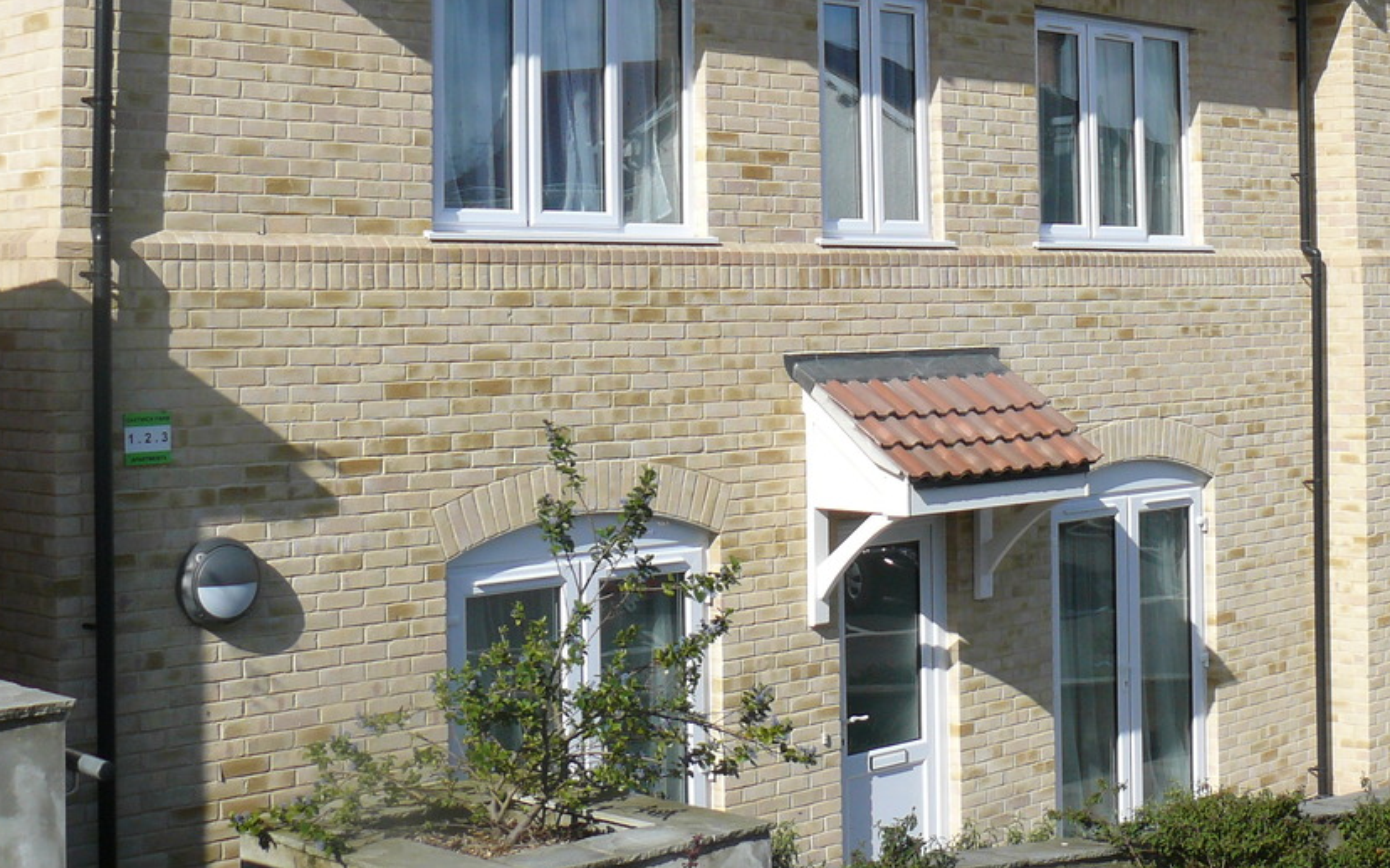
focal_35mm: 59
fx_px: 2234
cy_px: 161
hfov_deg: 34.2
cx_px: 947
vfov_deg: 21.7
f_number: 3.6
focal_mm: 6
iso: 100
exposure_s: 1/1000
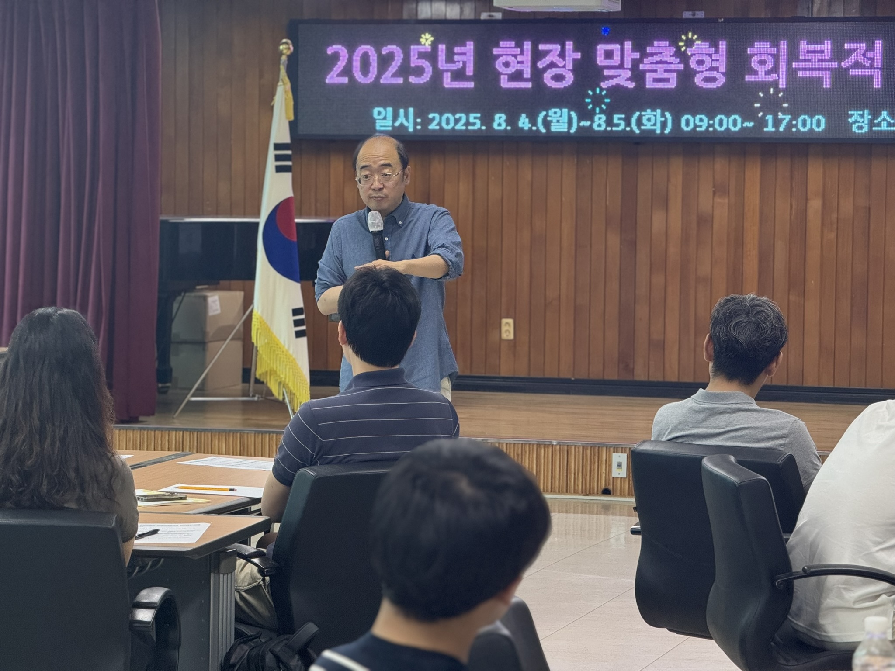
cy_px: 336
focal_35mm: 120
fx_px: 3103
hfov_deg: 16.4
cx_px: 448
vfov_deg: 12.3
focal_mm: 15.66
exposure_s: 1/120
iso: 400
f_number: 2.8
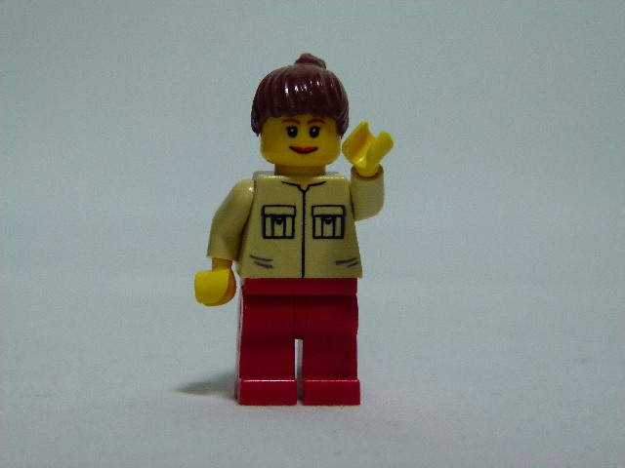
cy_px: 234
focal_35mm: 128
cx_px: 312
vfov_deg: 11.6
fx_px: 2311
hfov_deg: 15.4
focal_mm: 23
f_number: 3.6
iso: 200
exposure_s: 1/80
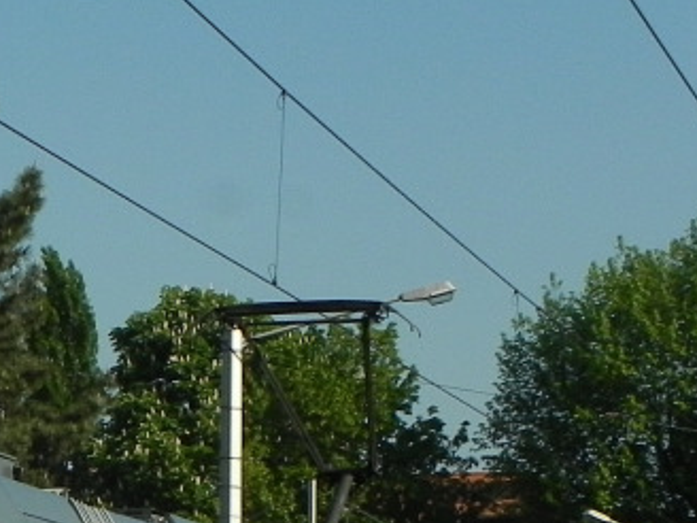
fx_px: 3644
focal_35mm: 181
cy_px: 691
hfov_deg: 10.7
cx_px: -227
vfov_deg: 8.1
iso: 160
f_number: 8
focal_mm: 10.3
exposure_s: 1/500
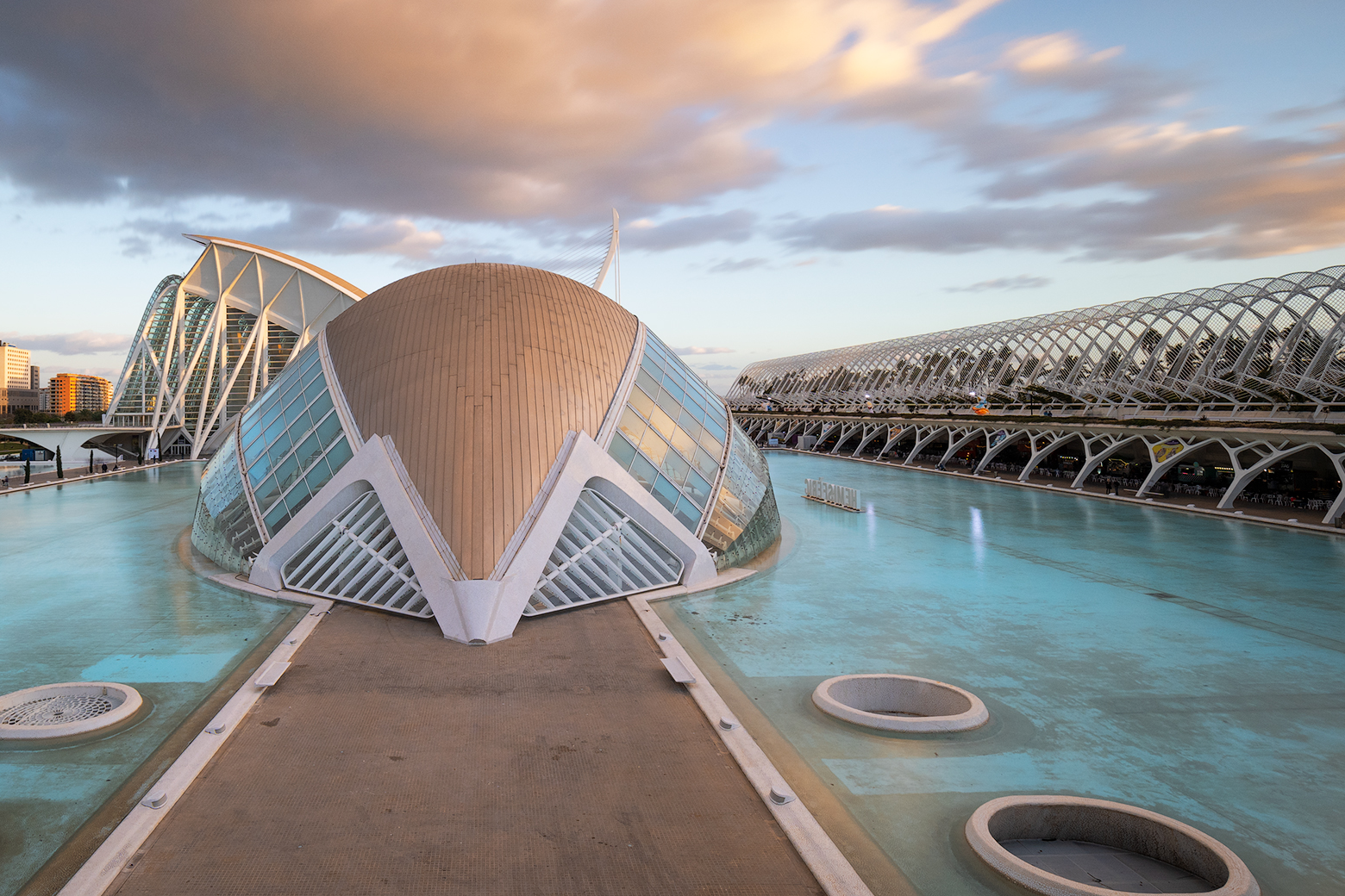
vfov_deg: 59.1
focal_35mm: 21
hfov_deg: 79.2
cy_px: 365
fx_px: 785
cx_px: 478
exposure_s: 6
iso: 640
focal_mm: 16
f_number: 8
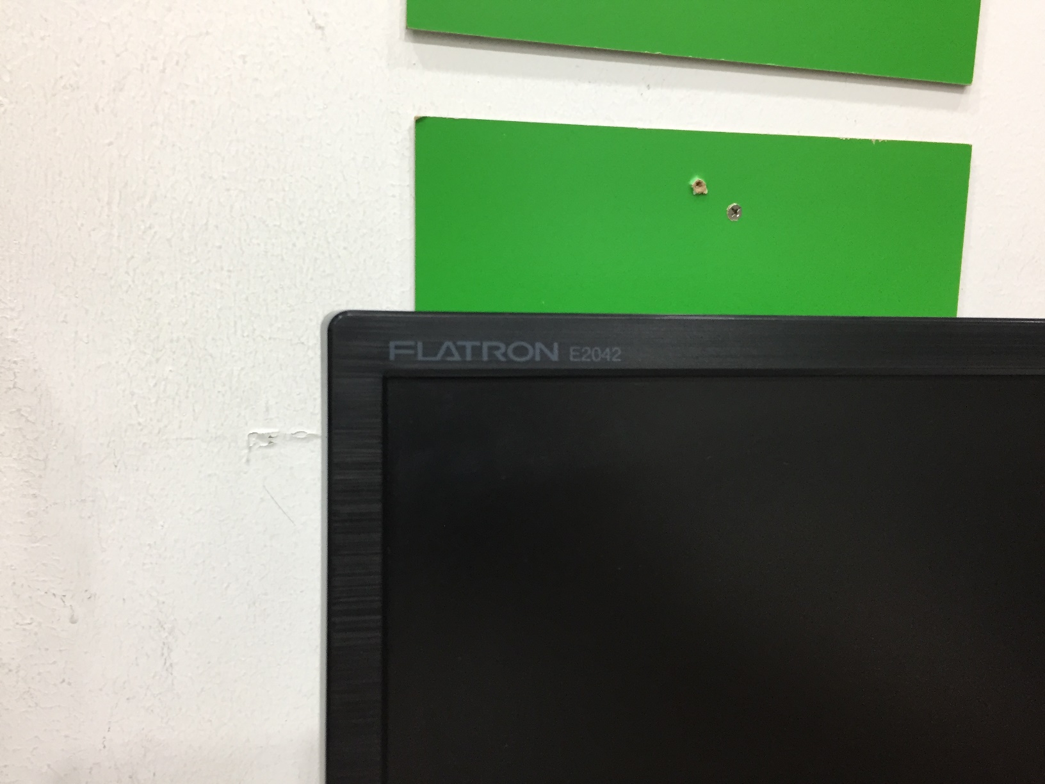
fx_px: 875
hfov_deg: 61.7
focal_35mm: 29
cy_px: 392
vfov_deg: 48.2
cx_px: 522
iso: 160
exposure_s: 1/33
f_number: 2.2
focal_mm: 4.15
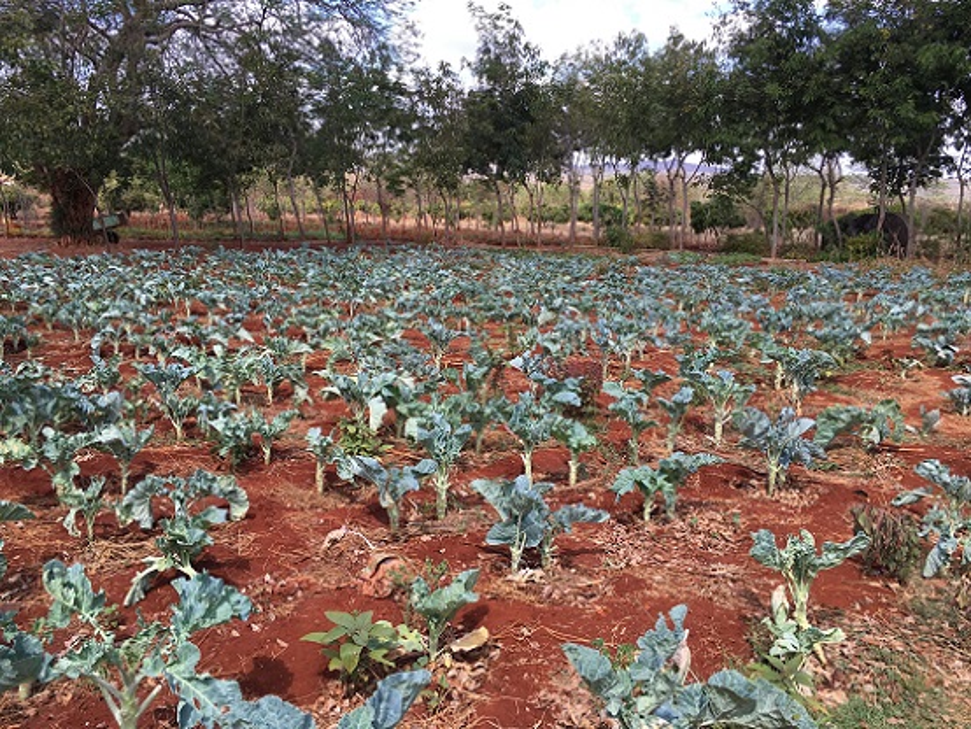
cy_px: 364
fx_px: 814
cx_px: 486
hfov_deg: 61.6
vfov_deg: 48.3
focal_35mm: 29
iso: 25
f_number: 2.2
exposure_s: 1/496
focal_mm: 4.15
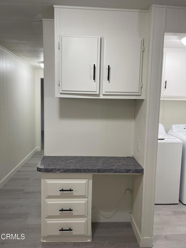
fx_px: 186
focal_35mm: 26
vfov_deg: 67.3
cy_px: 124
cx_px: 93
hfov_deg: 53.1
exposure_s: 1/60
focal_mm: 5.1
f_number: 1.6
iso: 80
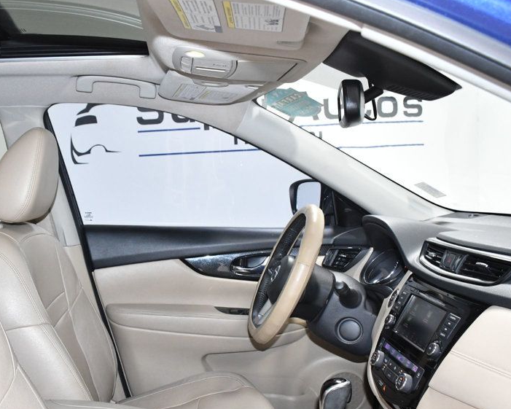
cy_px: 235
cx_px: 183
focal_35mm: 37
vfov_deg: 40.0
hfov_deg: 48.5
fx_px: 560
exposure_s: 1/125
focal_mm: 18
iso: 2500
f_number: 6.3
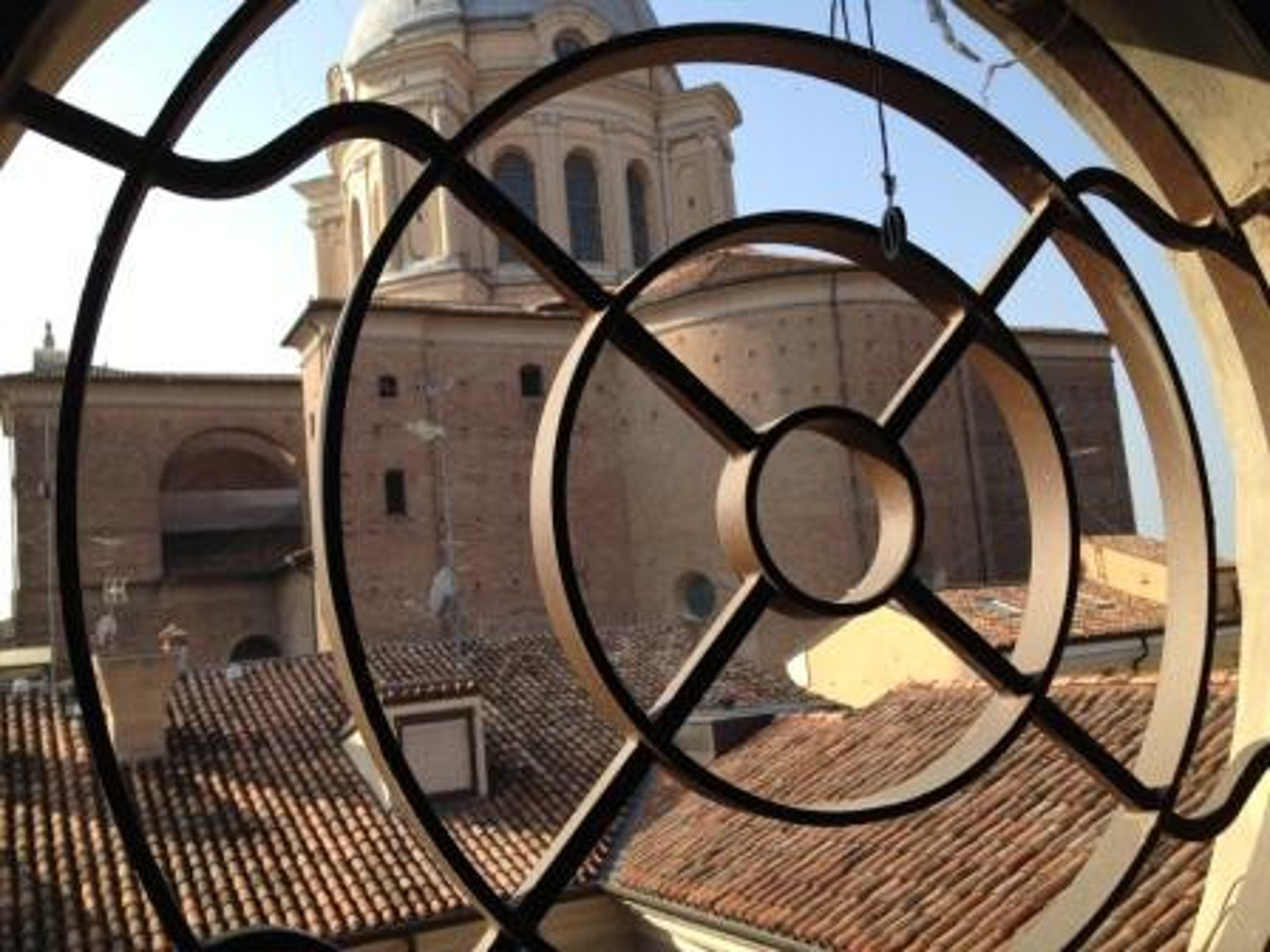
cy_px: 476
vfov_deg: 40.7
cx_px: 635
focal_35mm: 35
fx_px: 1284
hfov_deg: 52.6
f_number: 2.4
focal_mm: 4.28
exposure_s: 1/905
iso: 50
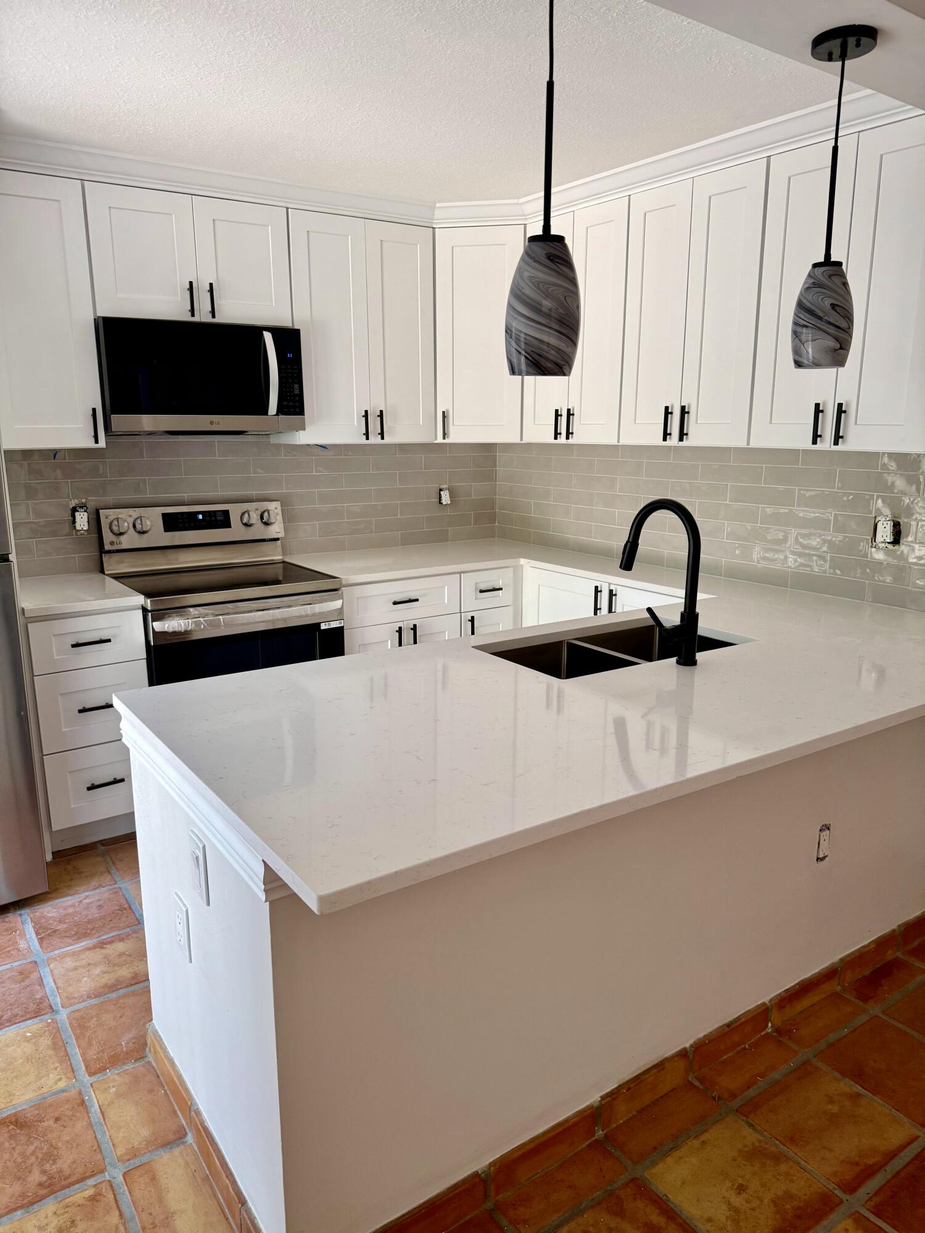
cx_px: 462
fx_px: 855
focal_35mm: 24
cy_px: 616
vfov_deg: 71.6
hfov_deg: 56.8
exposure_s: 1/121
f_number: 1.78
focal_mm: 6.76
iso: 160
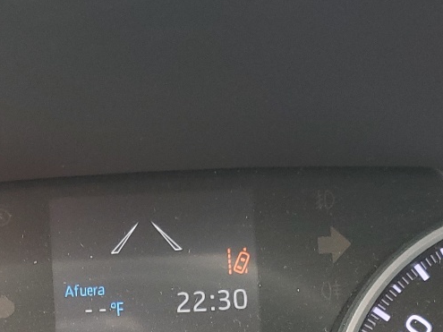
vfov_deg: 17.1
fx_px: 1075
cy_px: 339
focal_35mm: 84
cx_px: 120
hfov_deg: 23.1
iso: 90
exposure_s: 1/60.2
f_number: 1.5
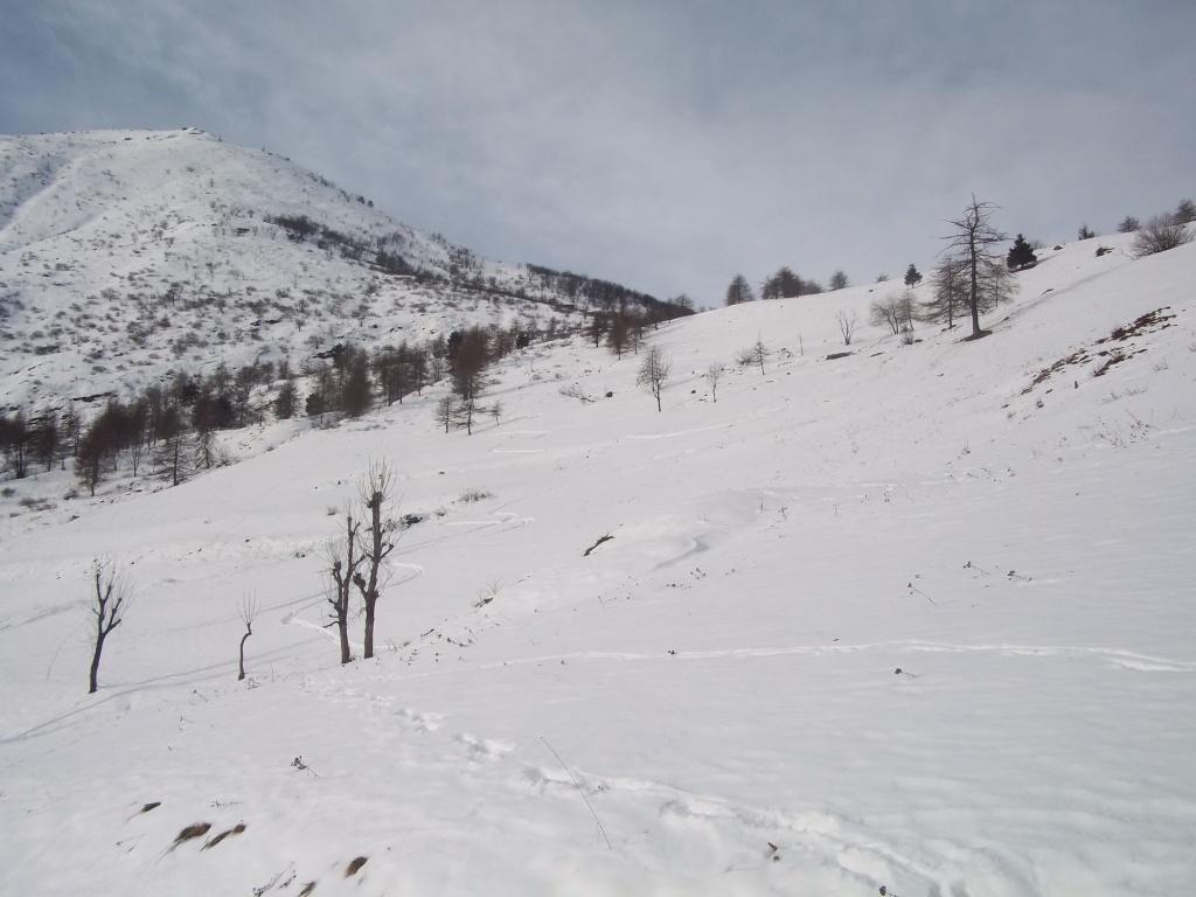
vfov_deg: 39.7
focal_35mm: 36
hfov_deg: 51.4
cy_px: 448
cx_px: 598
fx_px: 1244
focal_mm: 6.5
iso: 80
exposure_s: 1/320
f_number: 8
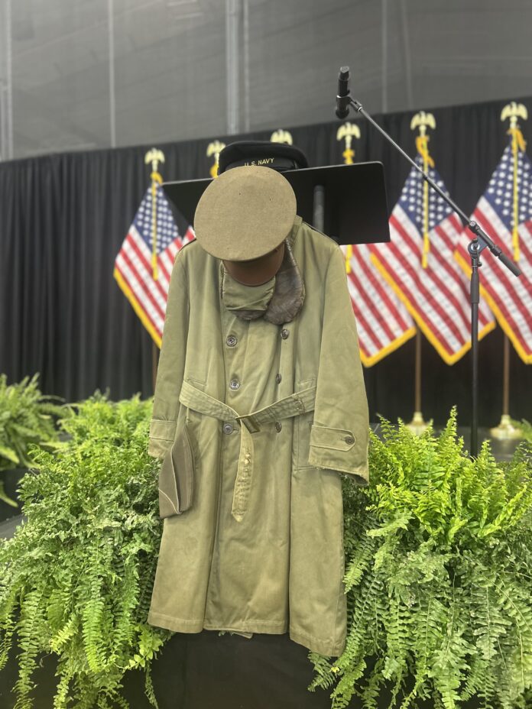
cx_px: 266
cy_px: 354
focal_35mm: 26
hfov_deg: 53.1
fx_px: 533
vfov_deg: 67.3
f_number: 1.5
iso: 200
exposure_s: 1/60
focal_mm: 5.7
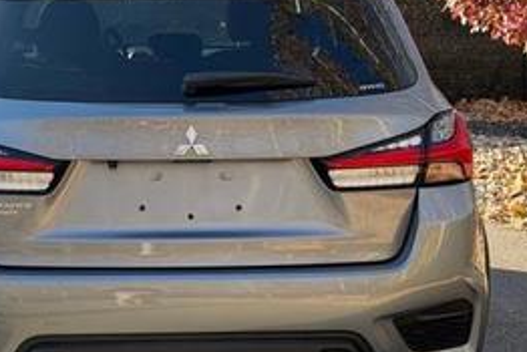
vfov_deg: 14.3
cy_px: 191
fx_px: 1406
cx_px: 143
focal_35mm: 96
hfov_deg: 21.1
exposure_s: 1/987
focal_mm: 6.76
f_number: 1.78
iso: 100
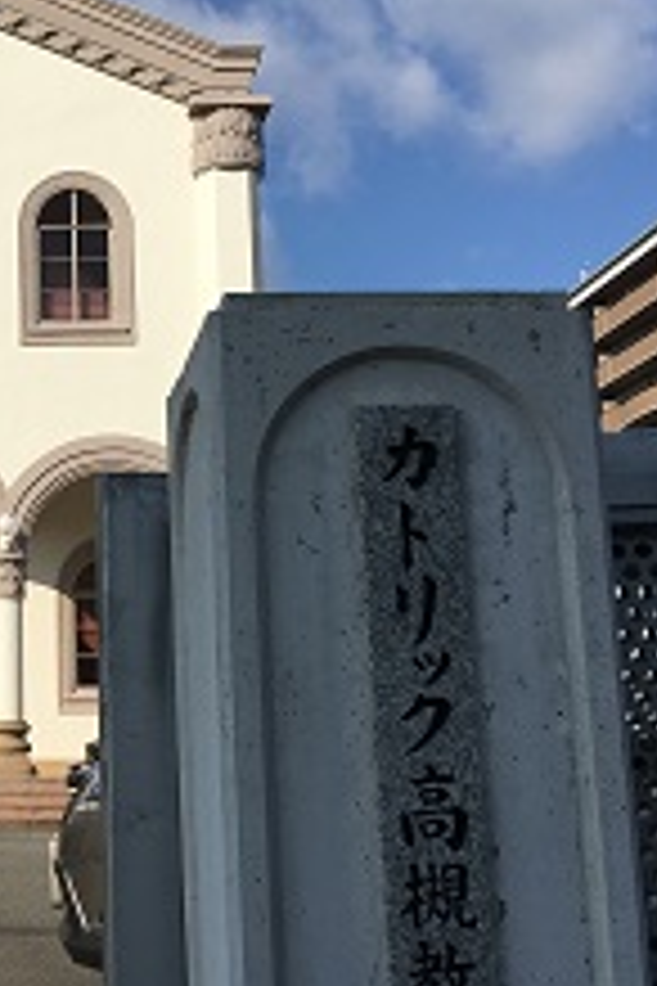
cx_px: -18
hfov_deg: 23.5
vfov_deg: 36.2
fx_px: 1506
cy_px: 482
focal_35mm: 55
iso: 25
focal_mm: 4.15
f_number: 2.2
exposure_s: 1/3077
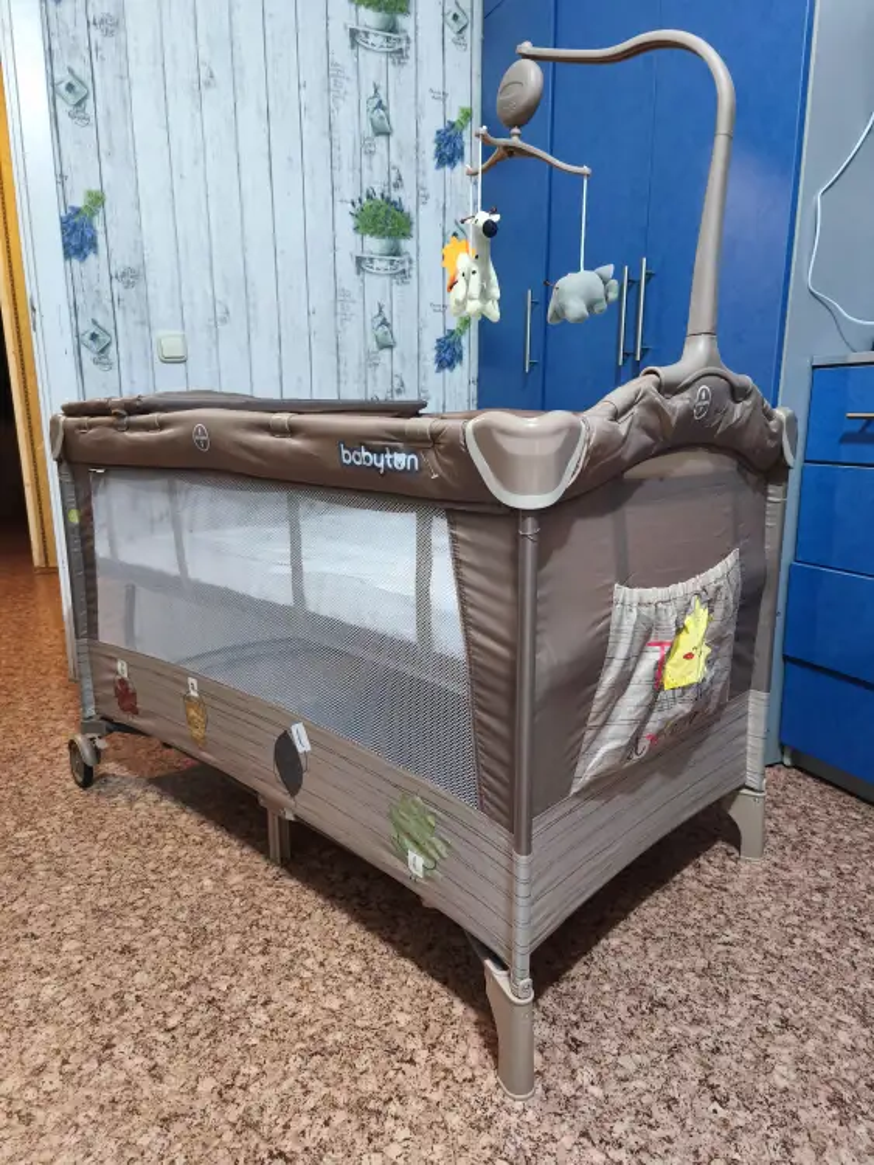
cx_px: 437
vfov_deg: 73.9
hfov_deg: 58.9
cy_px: 582
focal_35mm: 23
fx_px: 774
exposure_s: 1/33.3
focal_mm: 5.35
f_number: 1.7
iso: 1000
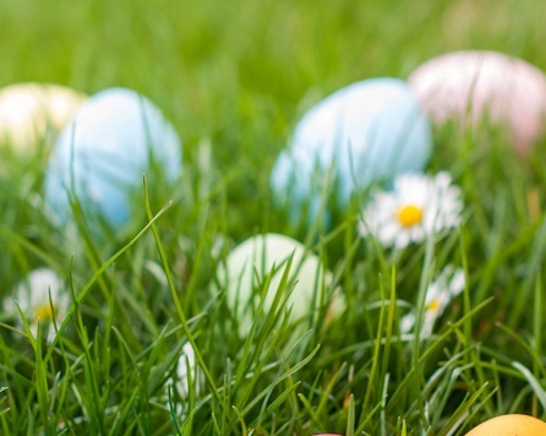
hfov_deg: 12.2
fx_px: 2551
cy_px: 320
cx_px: 274
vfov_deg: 9.7
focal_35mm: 158
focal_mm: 50
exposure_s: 1/320
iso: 200
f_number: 3.5
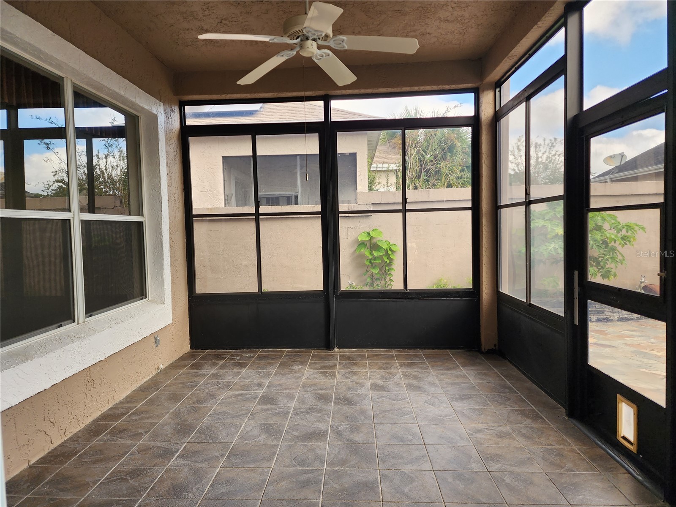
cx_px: 338
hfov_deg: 73.9
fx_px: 449
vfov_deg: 58.9
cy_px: 254
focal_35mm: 23
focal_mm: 6.4
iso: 64
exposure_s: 1/180
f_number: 1.8
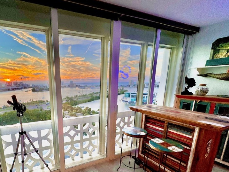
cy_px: 115
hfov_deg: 79.7
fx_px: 132
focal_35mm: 20
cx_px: 81
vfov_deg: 64.2
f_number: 2.2
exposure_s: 1/120
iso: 40
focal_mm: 2.22
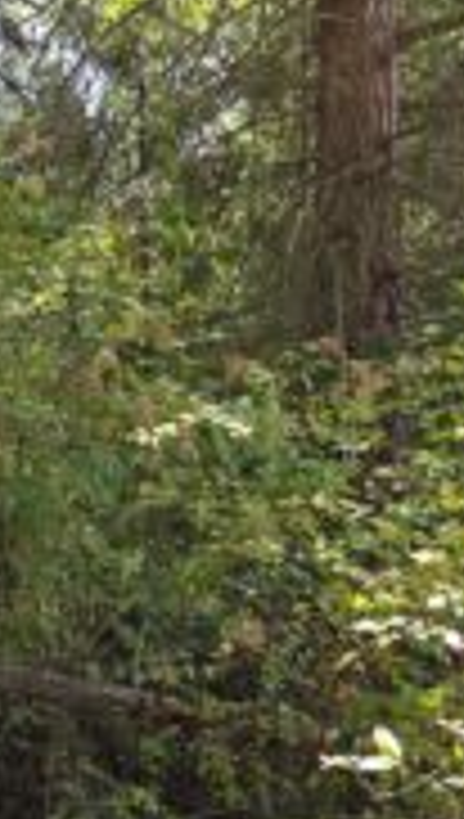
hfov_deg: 19.3
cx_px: -221
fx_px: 1197
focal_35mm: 55
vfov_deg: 37.8
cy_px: 423
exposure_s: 1/143
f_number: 1.8
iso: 25
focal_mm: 5.4
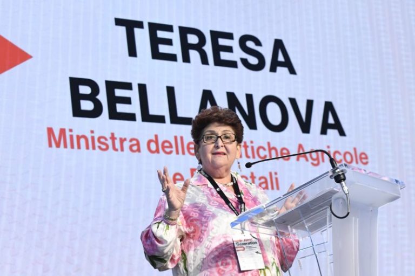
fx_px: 1210
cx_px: 208
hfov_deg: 19.5
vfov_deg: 13.0
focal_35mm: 105
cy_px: 138
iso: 4000
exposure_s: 1/640
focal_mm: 70
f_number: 5
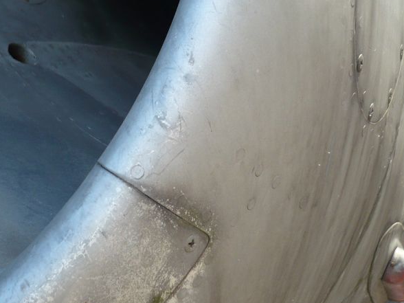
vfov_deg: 23.8
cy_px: 77
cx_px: 172
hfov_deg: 31.6
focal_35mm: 61
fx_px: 712
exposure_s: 1/200
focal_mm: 5.8
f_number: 2.8
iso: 100
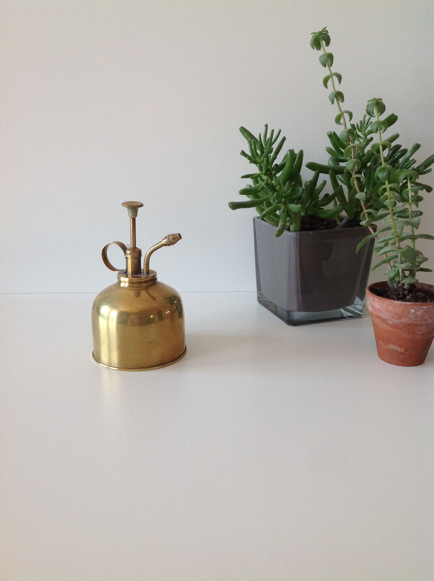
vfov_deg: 52.7
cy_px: 290
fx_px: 587
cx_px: 217
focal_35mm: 35
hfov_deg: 40.6
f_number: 2.4
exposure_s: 1/120
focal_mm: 4.28
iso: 100
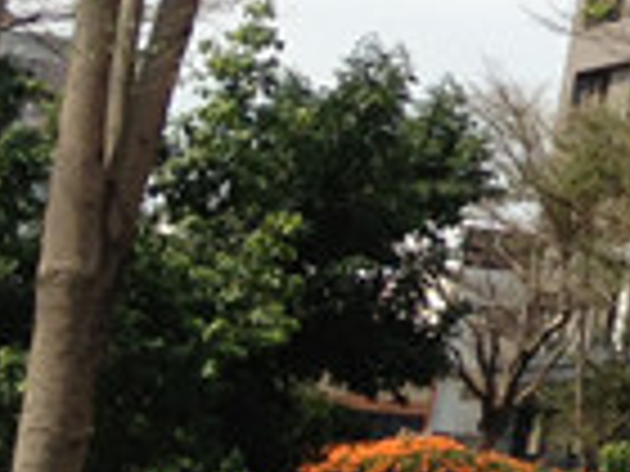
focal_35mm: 189
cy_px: -418
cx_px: 1562
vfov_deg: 7.6
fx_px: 3440
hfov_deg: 9.3
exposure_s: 1/1085
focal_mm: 4.13
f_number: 2.4
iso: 50
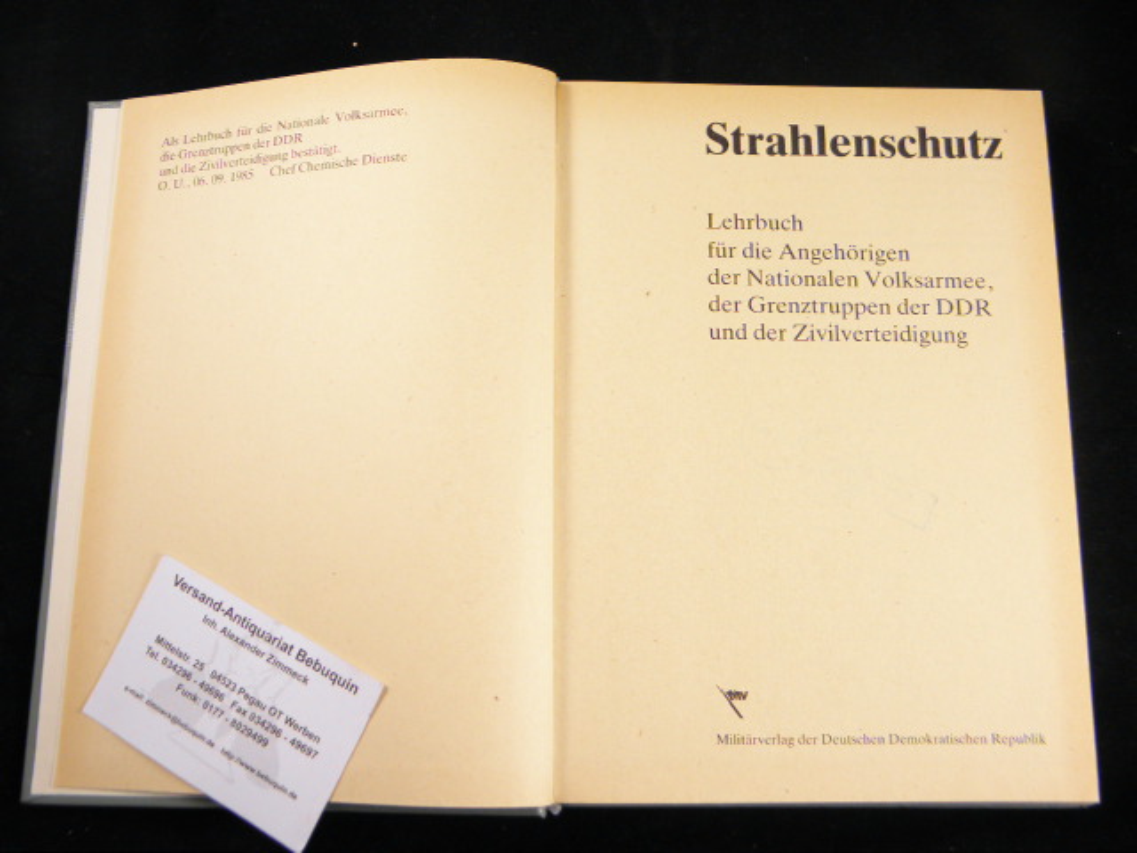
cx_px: 568
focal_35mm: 36
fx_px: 1182
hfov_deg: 51.4
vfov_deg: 39.7
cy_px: 426
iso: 100
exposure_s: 1/40
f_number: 3.7
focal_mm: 6.4
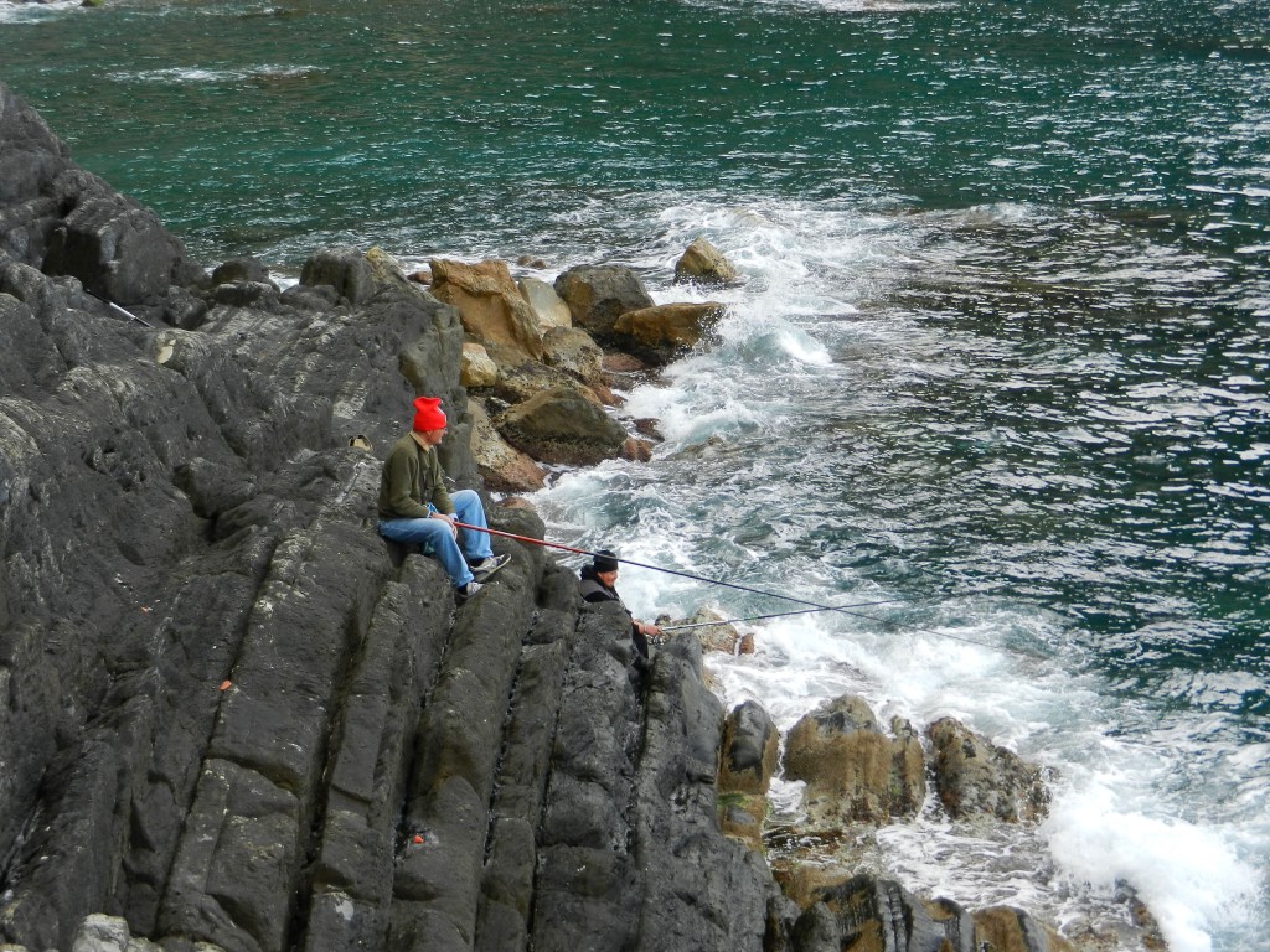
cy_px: 476
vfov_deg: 18.9
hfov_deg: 25.0
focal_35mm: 78
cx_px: 635
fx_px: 2862
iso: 160
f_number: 4.8
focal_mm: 14.1
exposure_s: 1/250
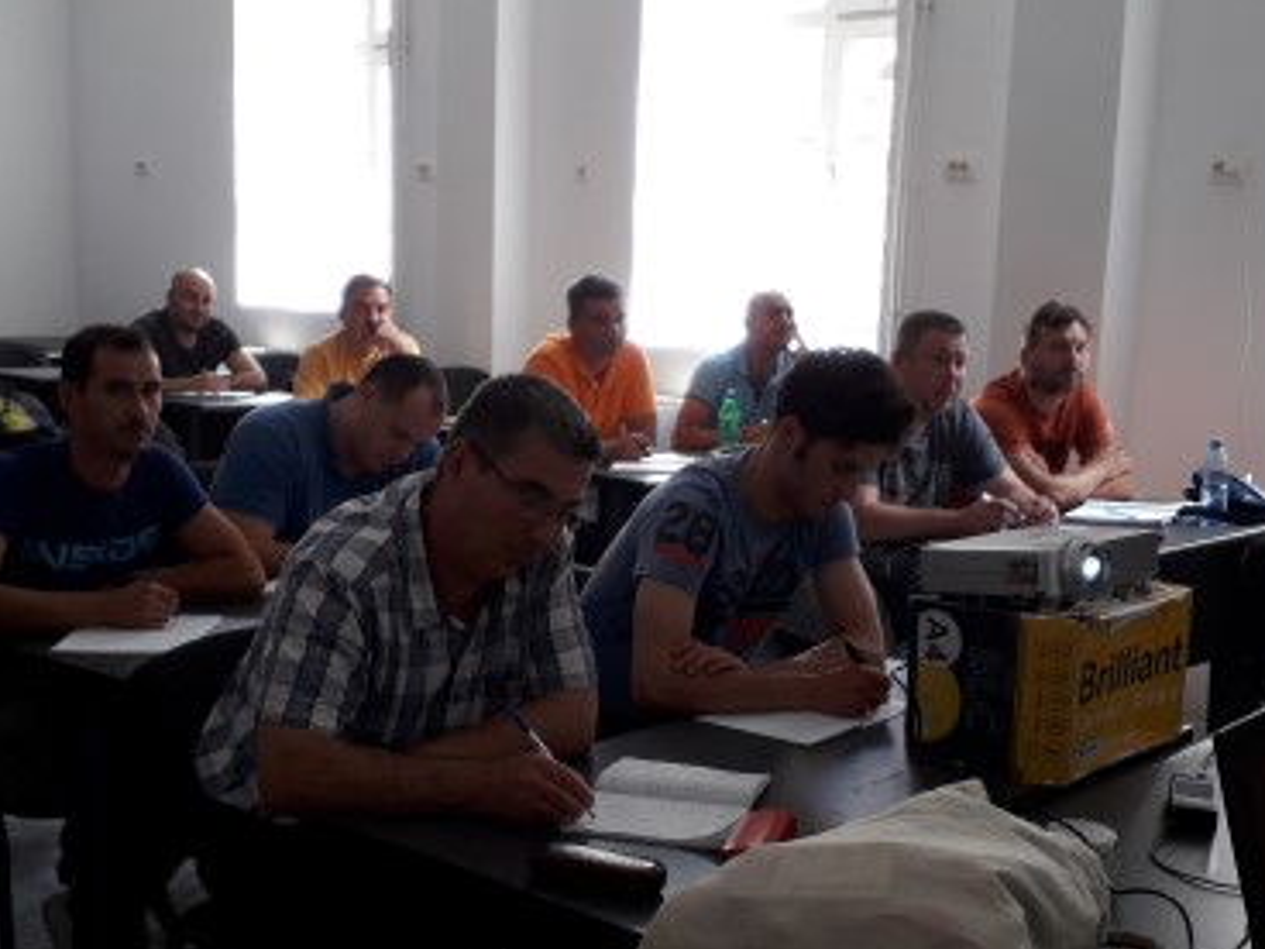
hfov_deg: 40.4
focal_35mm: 47
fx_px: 1718
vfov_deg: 30.9
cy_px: 509
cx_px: 657
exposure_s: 1/50
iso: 40
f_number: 1.9
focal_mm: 3.6
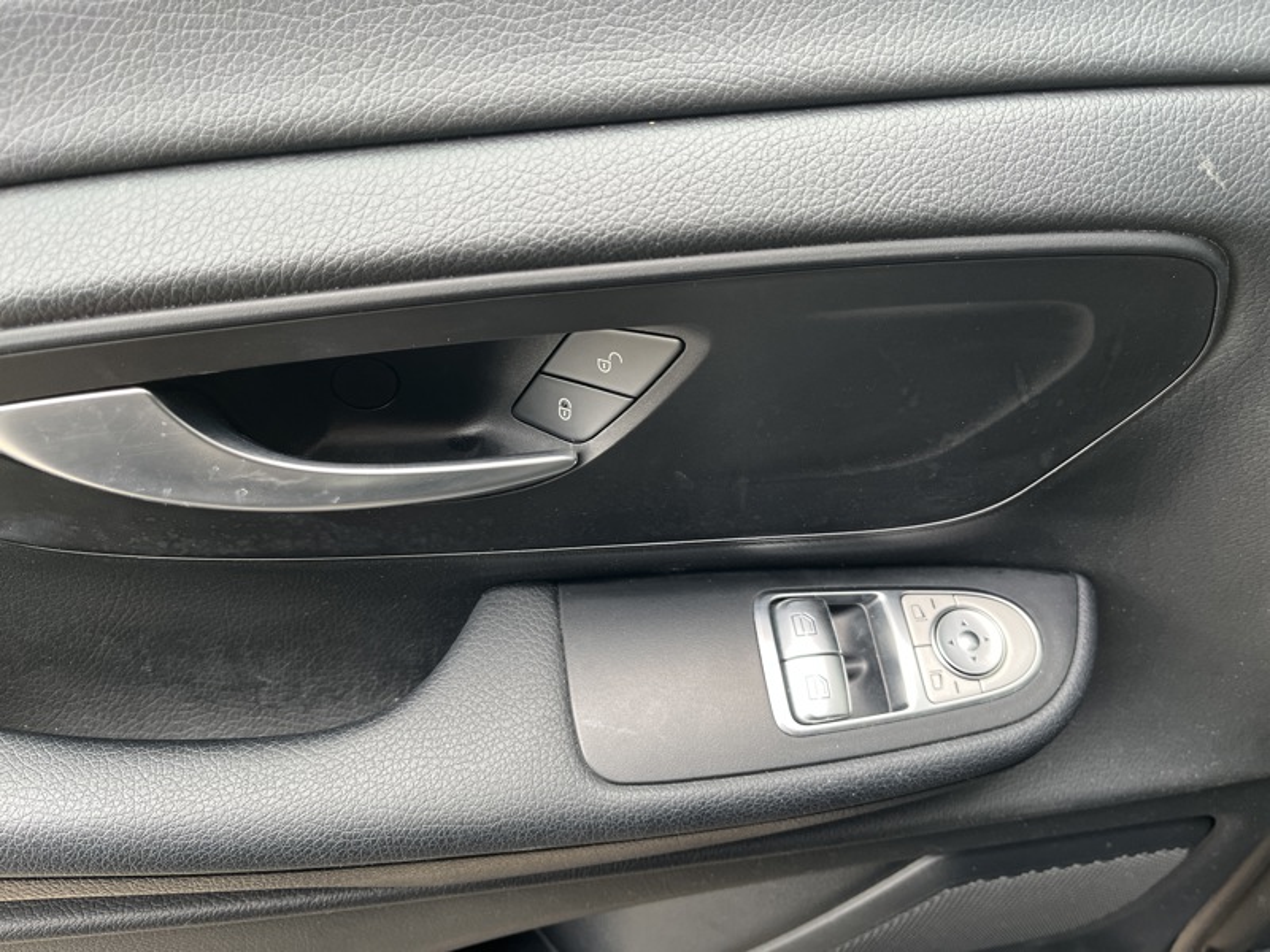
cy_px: 476
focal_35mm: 26
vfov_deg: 53.1
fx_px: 954
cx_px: 635
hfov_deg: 67.3
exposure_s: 1/107
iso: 125
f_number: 1.6
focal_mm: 5.1
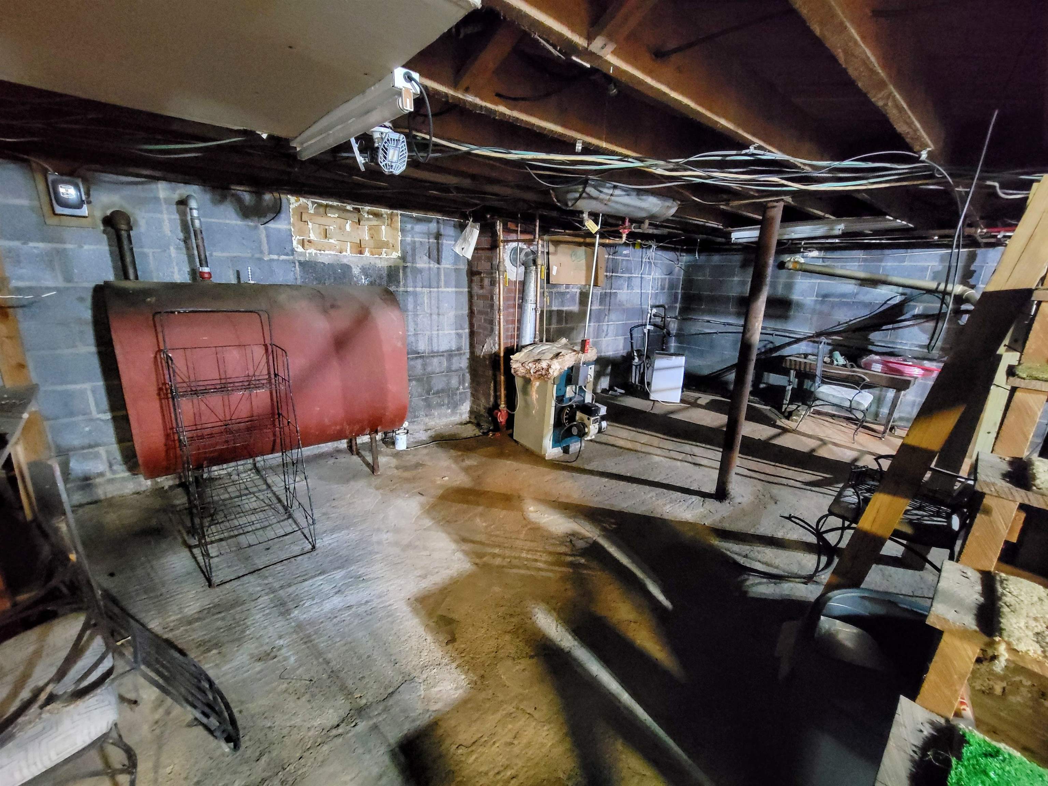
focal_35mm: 13
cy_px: 393
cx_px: 524
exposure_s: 1/20
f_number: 2.2
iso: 2500
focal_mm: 2.2
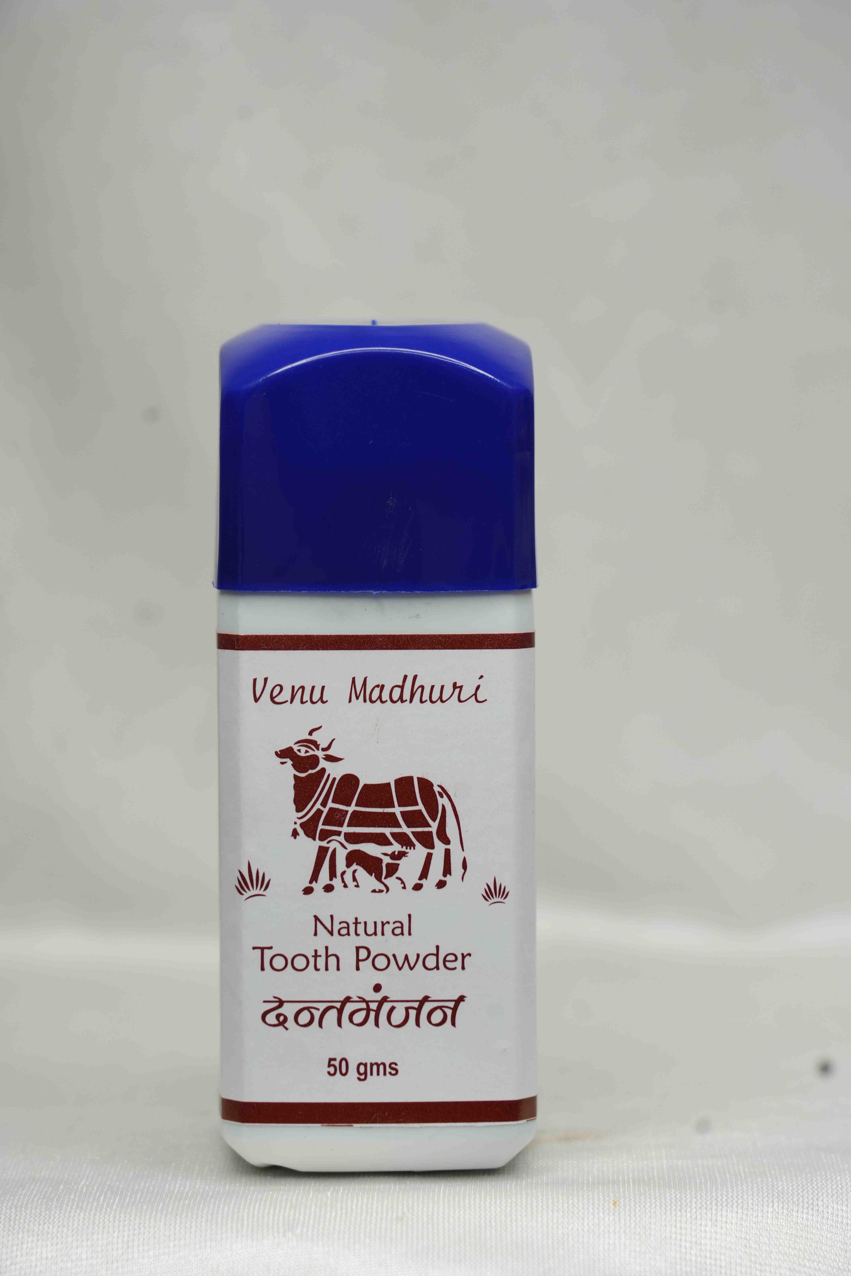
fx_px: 3723
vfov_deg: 19.5
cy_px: 638
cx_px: 426
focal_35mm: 105
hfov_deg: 13.0
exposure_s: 1/60
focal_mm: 105
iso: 250
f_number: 6.3
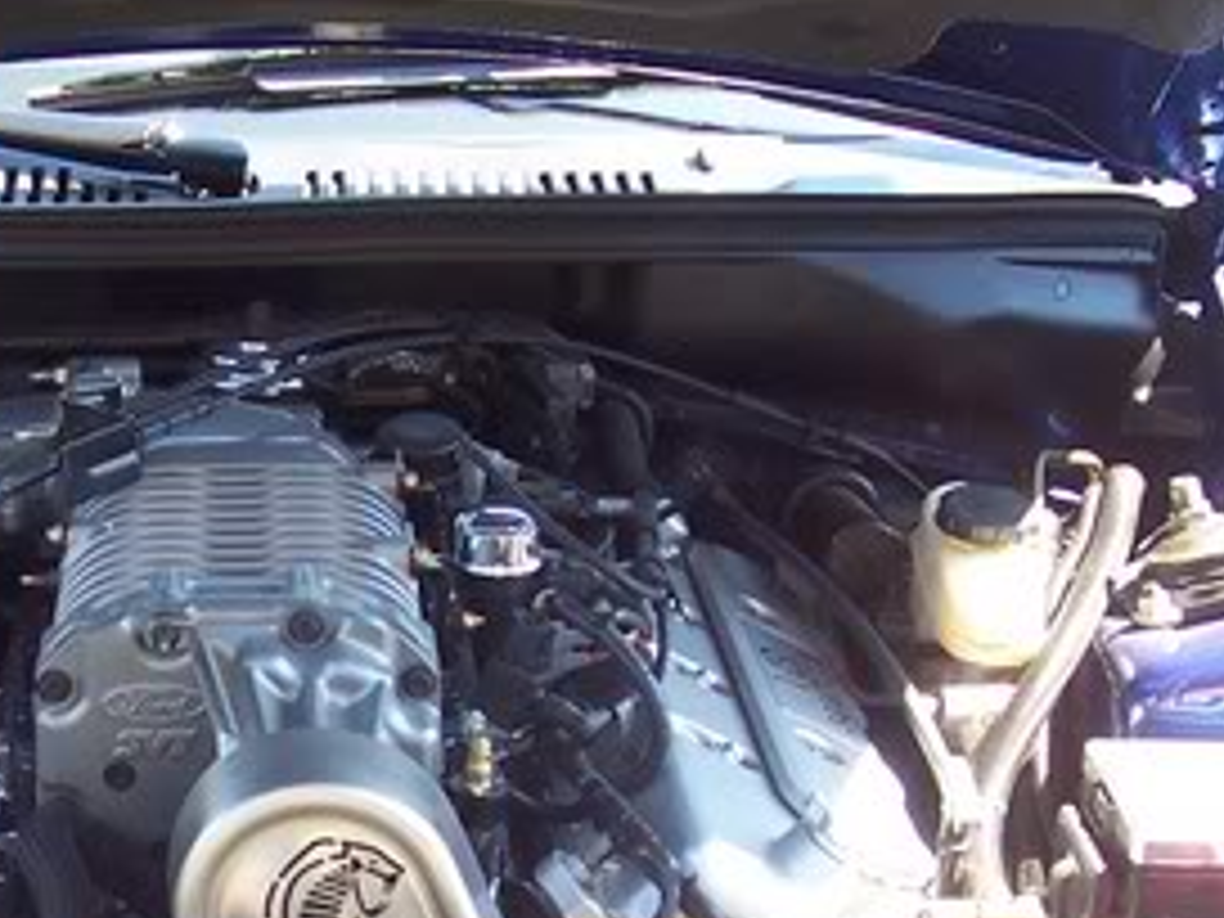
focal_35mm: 87
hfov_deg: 22.3
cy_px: 842
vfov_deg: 16.7
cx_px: 292
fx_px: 3076
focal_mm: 5.6
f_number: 2.8
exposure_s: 1/90
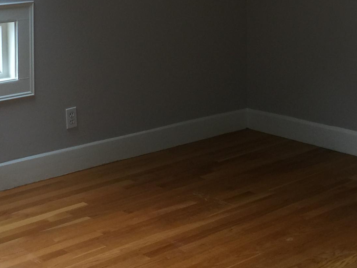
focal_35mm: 80
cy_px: -9
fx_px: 825
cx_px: 160
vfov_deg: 17.9
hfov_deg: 24.4
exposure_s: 1/17
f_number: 2.2
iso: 40
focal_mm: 4.15
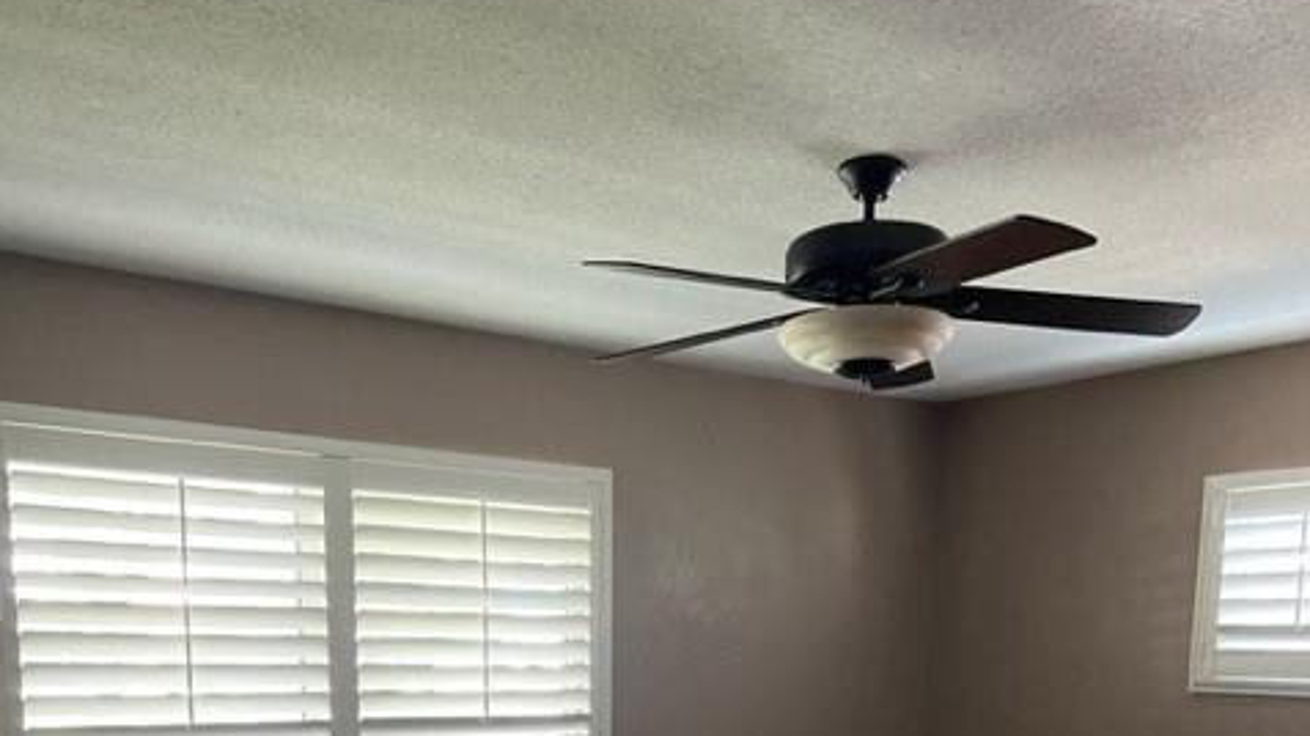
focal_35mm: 38
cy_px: 840
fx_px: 1320
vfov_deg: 28.0
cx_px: 654
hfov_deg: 52.8
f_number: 1.5
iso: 500
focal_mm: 5.7
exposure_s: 1/40
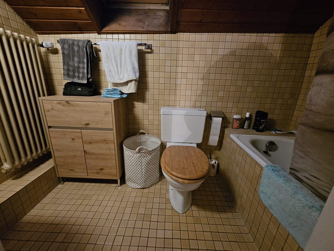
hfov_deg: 106.2
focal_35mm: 13
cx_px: 167
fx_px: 125
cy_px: 126
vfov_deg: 89.9
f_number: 2.2
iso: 1250
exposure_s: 1/25
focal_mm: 2.2
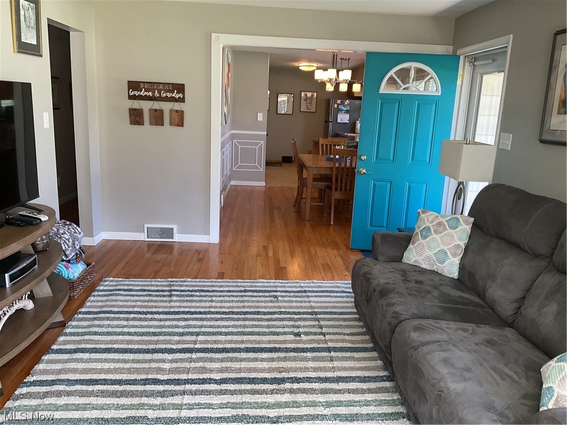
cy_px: 212
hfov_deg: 61.7
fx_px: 475
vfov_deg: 48.2
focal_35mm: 29
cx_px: 284
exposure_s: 1/60
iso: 80
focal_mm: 3
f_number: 1.8
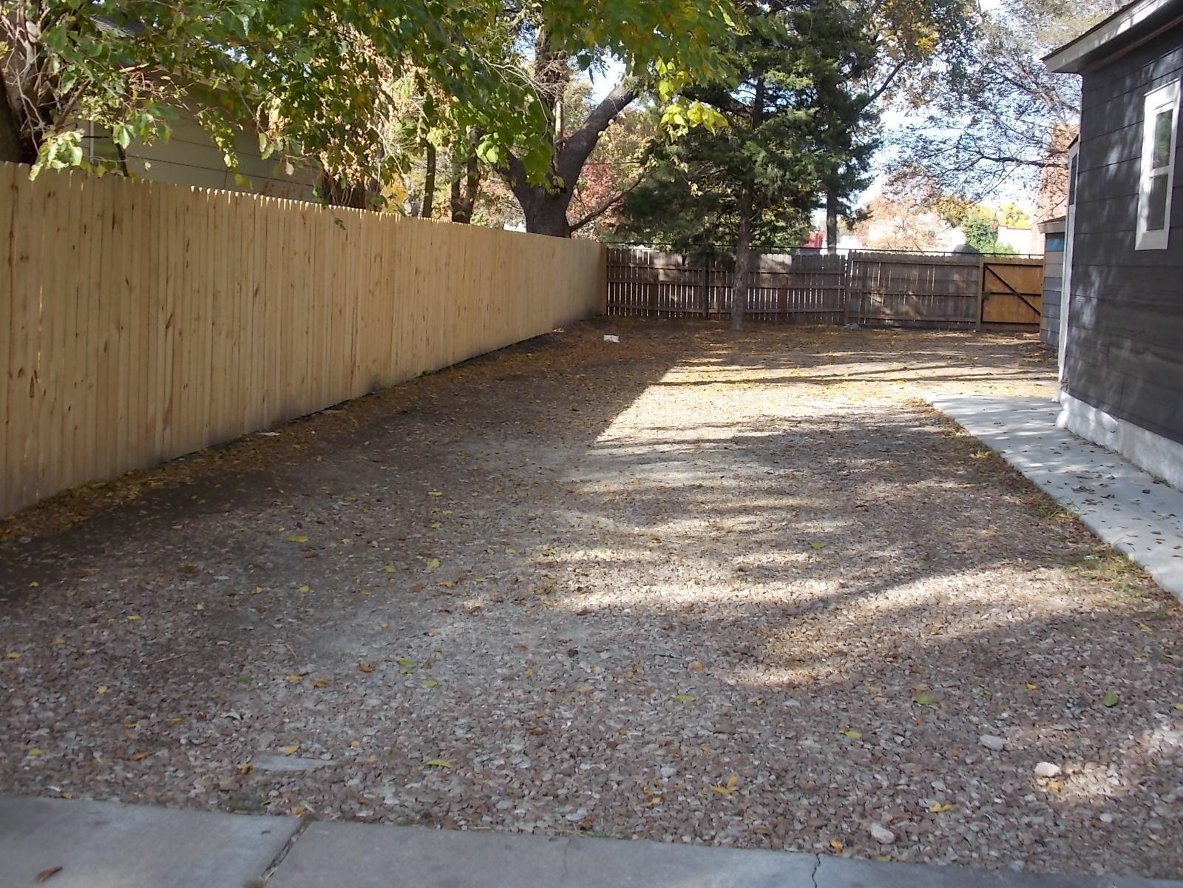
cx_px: 592
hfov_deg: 45.8
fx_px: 1401
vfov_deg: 35.1
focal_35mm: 41
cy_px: 444
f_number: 3.6
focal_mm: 7.3
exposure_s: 1/160
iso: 80
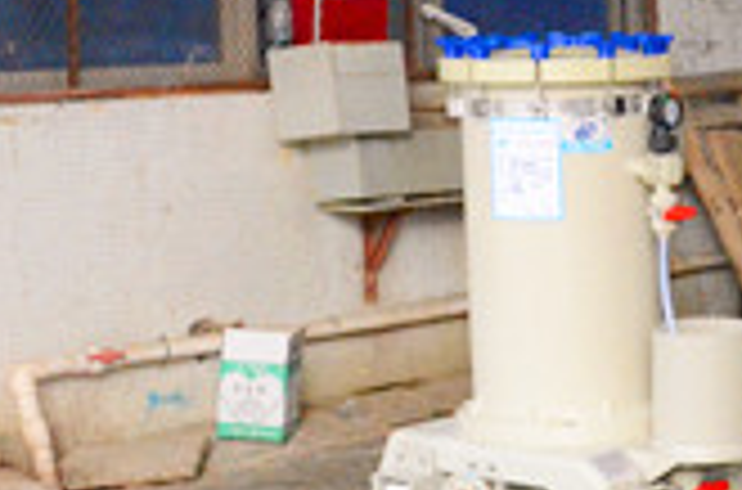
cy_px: 209
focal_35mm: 109
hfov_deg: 17.0
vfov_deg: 12.5
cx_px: 1111
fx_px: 2240
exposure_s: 1/200
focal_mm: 24
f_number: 7.1
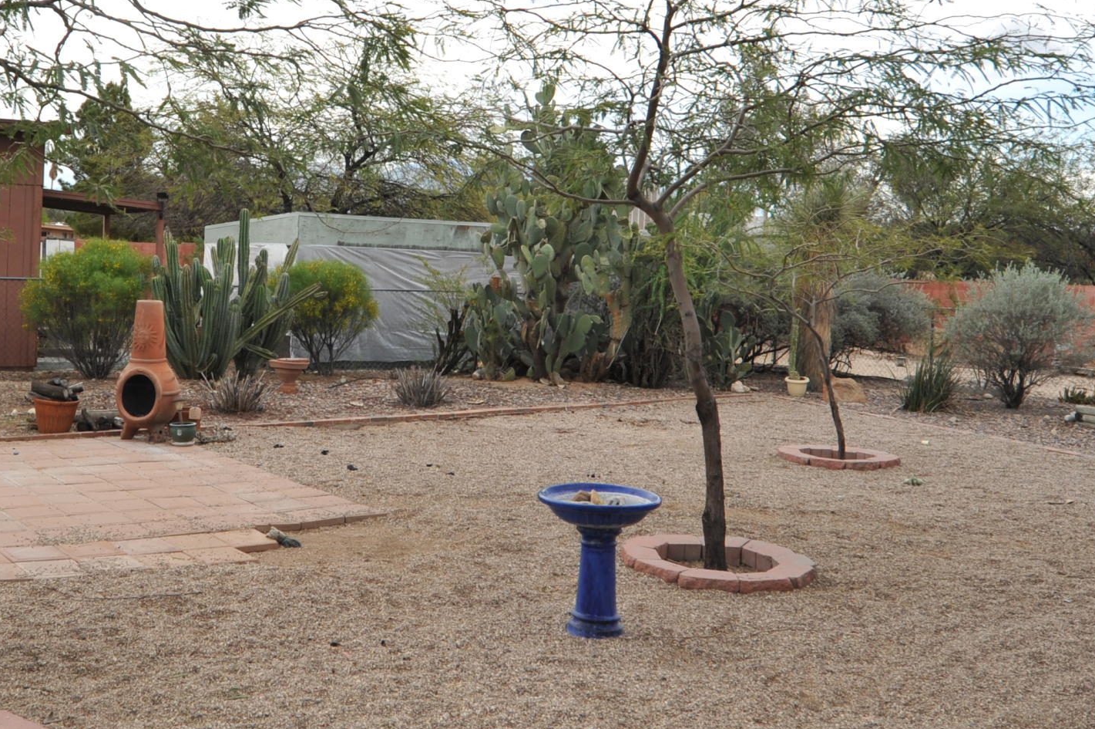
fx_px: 1155
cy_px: 249
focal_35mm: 38
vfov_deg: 34.7
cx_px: 326
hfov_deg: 49.4
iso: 320
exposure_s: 1/250
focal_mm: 18
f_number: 9
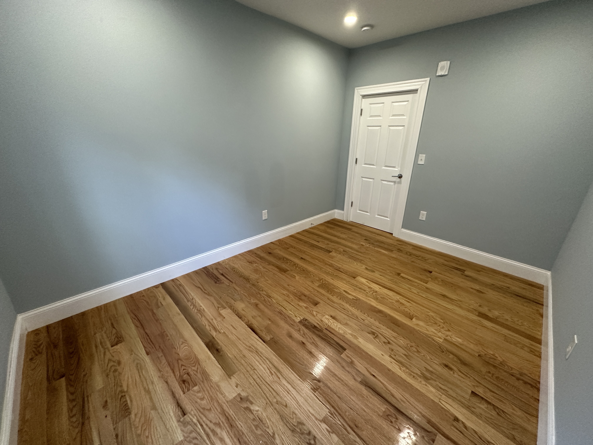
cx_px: 296
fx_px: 240
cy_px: 222
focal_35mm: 14
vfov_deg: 85.7
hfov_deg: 102.1
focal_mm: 2.22
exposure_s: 1/60
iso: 400
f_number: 2.2
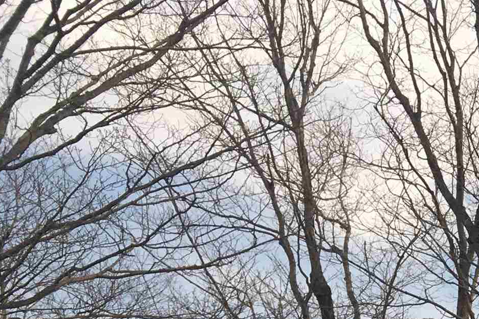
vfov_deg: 12.6
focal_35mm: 99
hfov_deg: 17.7
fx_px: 1317
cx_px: 781
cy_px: 580
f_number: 2.2
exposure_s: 1/1202
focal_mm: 4.15
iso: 25
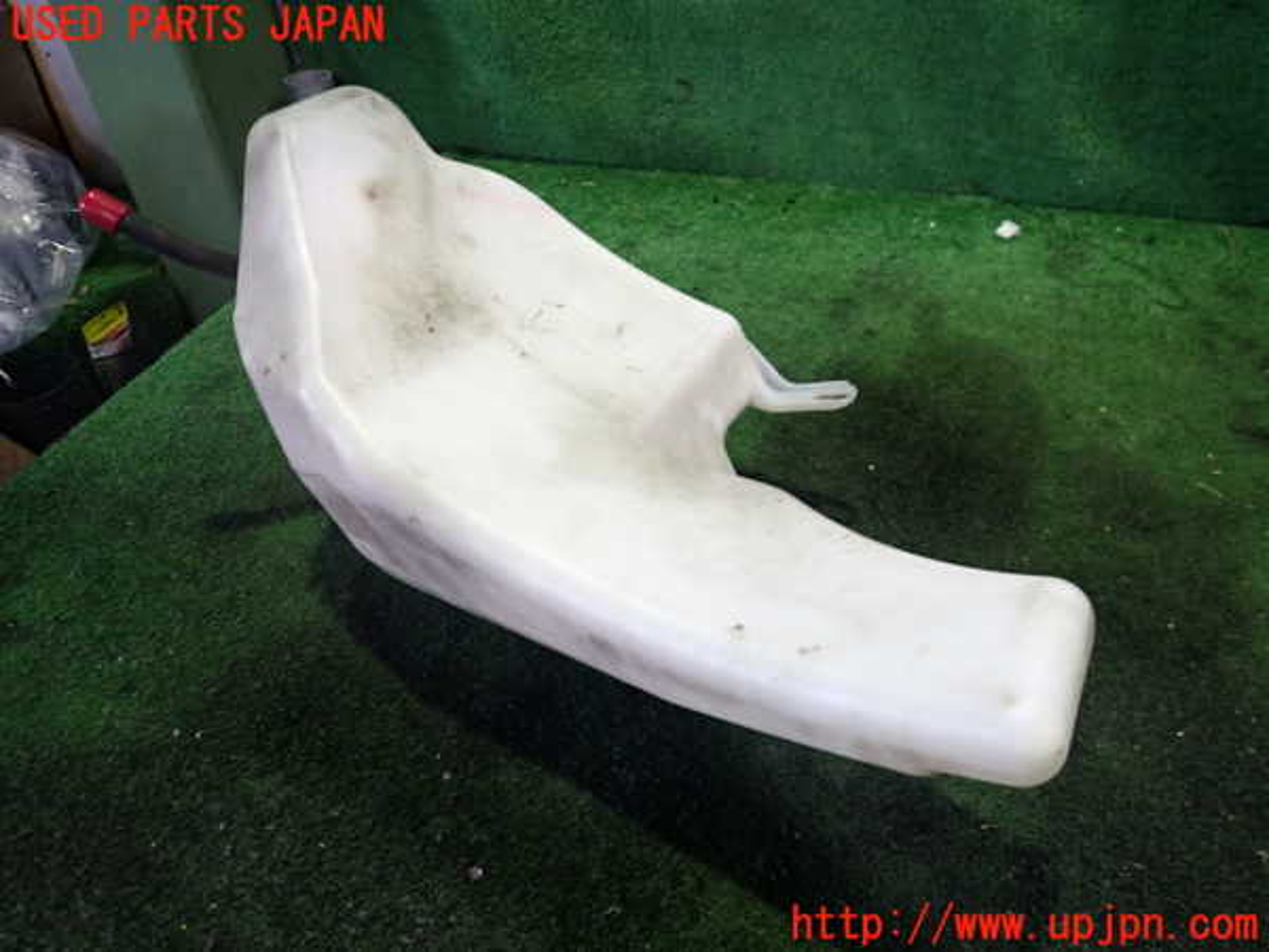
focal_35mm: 25
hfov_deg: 69.4
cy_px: 476
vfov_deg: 54.9
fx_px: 916
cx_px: 634
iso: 320
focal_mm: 4.5
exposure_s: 1/30
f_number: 2
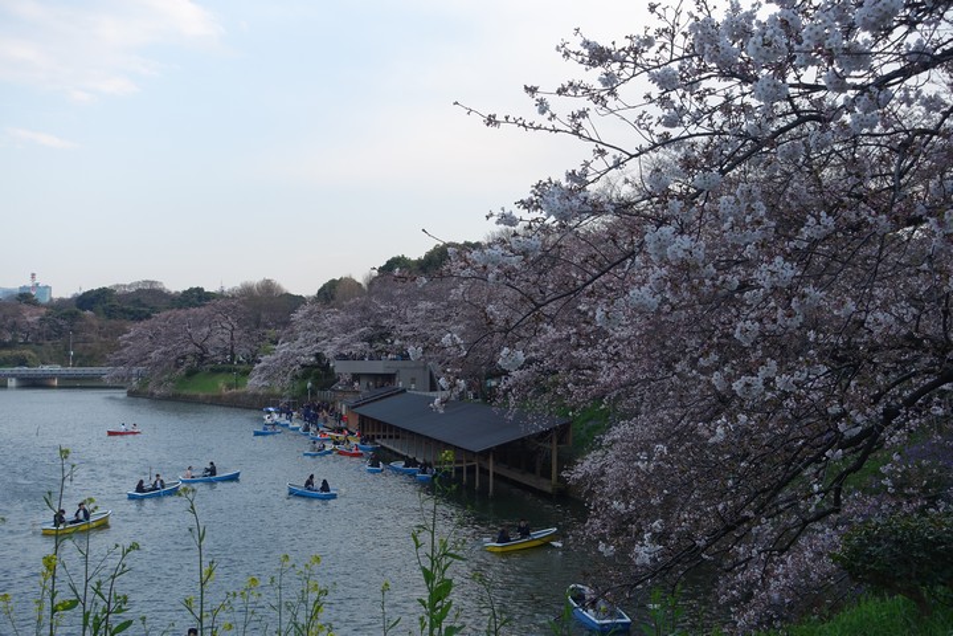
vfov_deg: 31.9
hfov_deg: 46.4
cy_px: 318
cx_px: 476
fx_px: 1112
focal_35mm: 42
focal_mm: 15.31
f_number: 4
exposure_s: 1/250
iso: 125
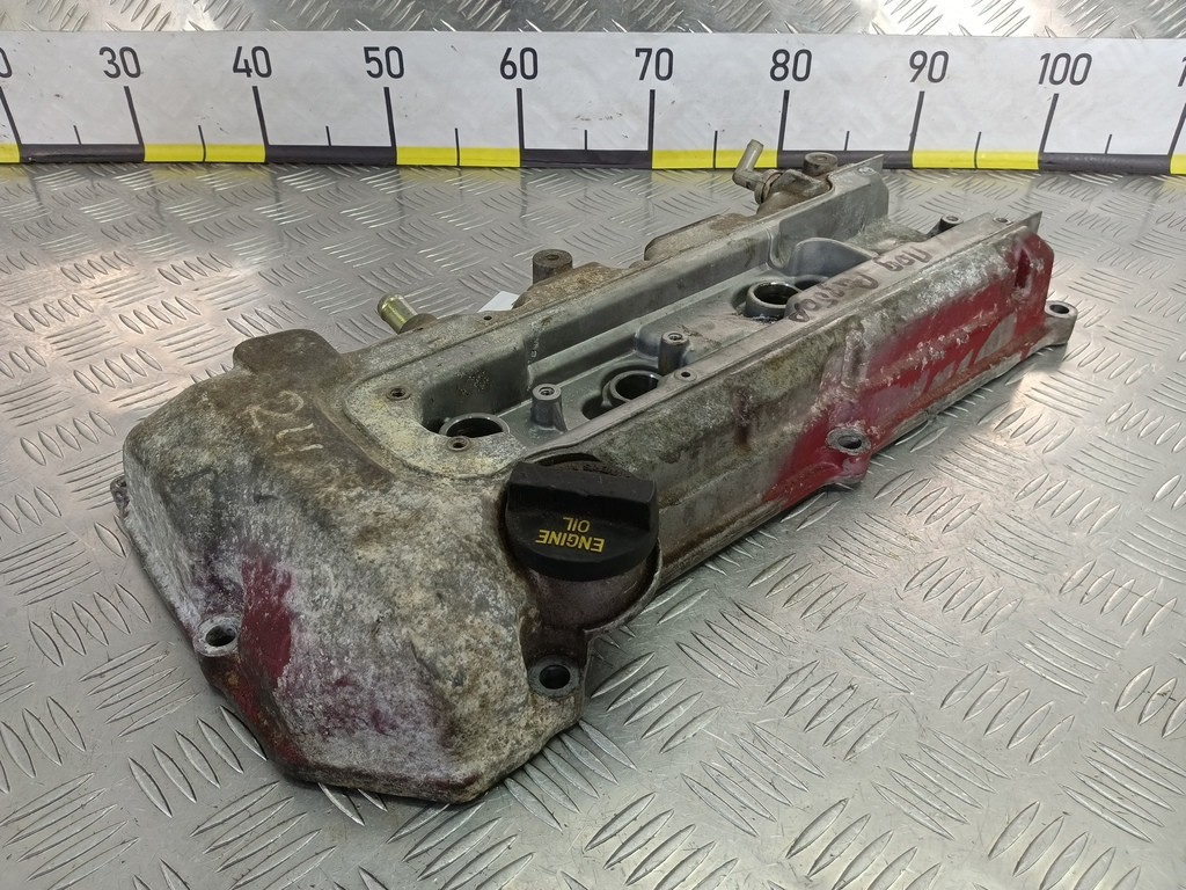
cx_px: 593
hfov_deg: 65.3
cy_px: 445
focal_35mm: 27
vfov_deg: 51.4
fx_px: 925
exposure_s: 1/100
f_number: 1.6
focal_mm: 4.11
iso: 145
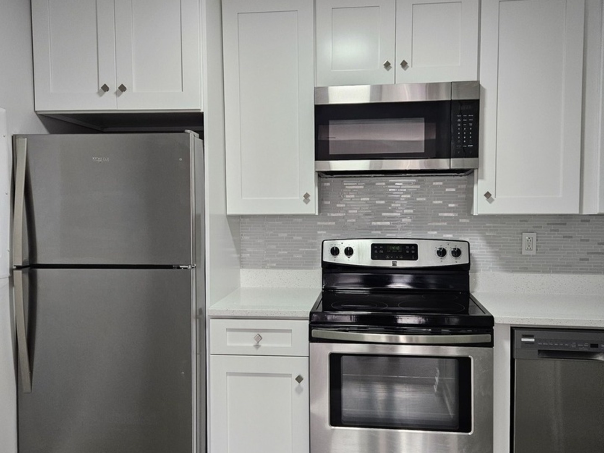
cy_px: 226
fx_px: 401
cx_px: 302
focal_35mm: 23
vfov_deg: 58.9
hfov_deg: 73.9
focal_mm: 5.4
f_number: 1.8
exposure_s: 1/240
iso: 320
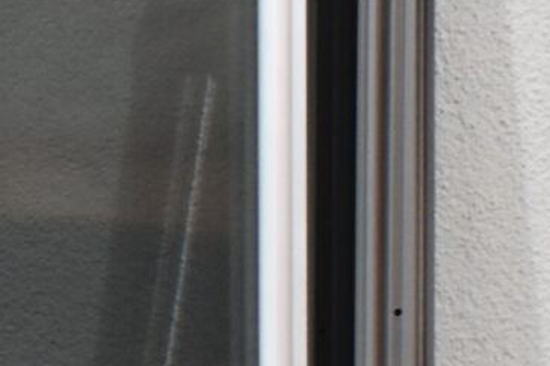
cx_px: -895
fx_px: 5159
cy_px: 314
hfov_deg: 5.8
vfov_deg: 4.1
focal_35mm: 338
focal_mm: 32
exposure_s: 1/200
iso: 800
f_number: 4.5
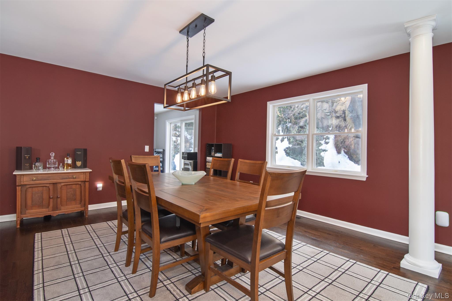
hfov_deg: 95.0
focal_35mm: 16
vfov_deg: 72.0
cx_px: 226
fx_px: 207
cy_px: 150
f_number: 8
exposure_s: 1/25
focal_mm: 11
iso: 640
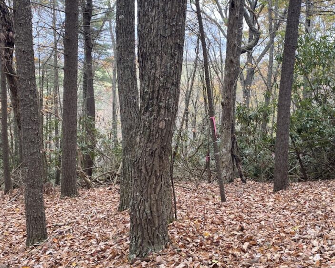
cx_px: 198
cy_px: 140
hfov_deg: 48.8
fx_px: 367
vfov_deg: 40.1
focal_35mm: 37
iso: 50
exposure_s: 1/121
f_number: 1.8
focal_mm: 4.25
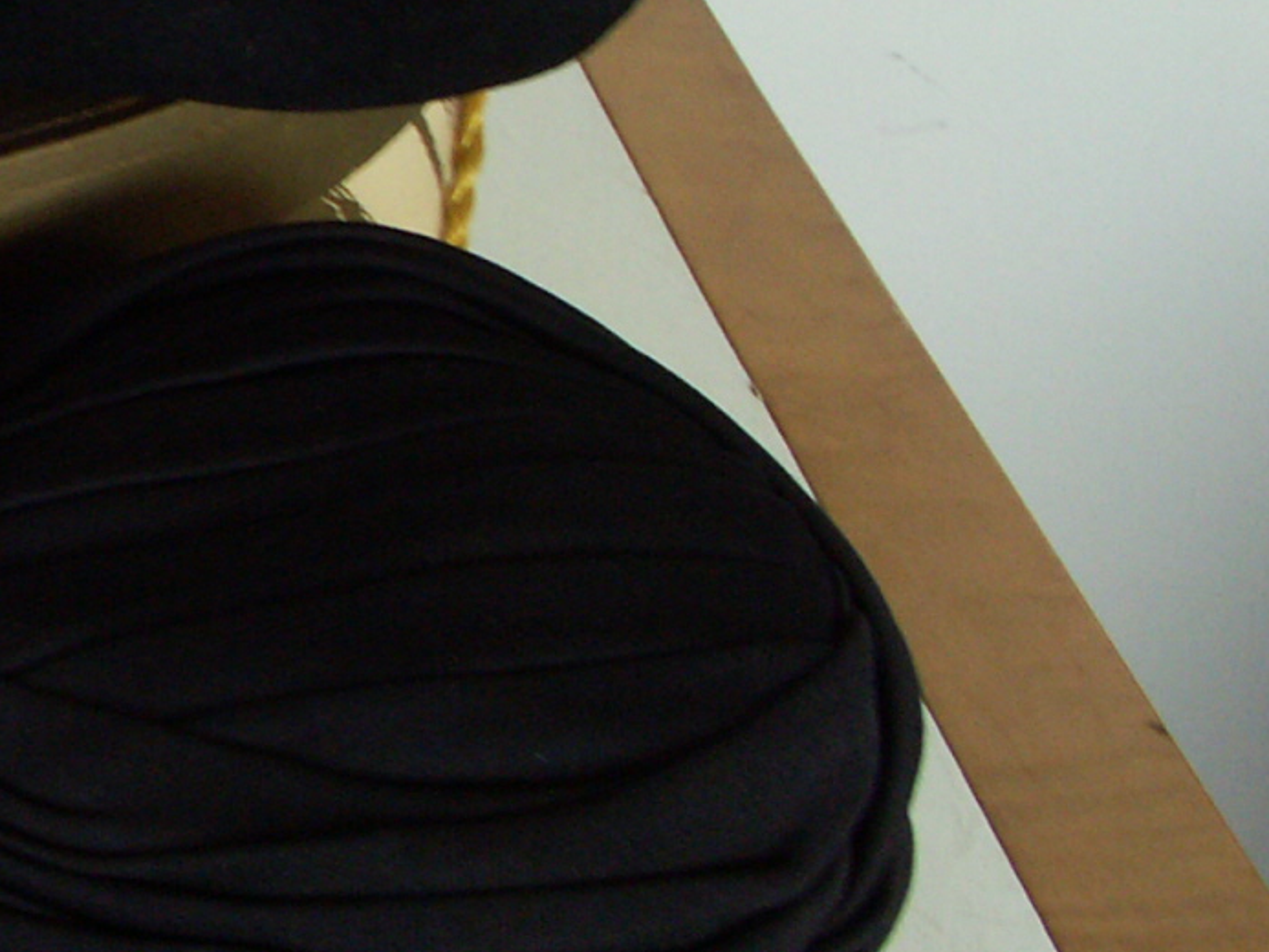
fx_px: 3300
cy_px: 269
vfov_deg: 16.4
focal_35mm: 90
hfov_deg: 19.5
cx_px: -515
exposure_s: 1/8
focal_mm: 7.82
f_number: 7.1
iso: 100
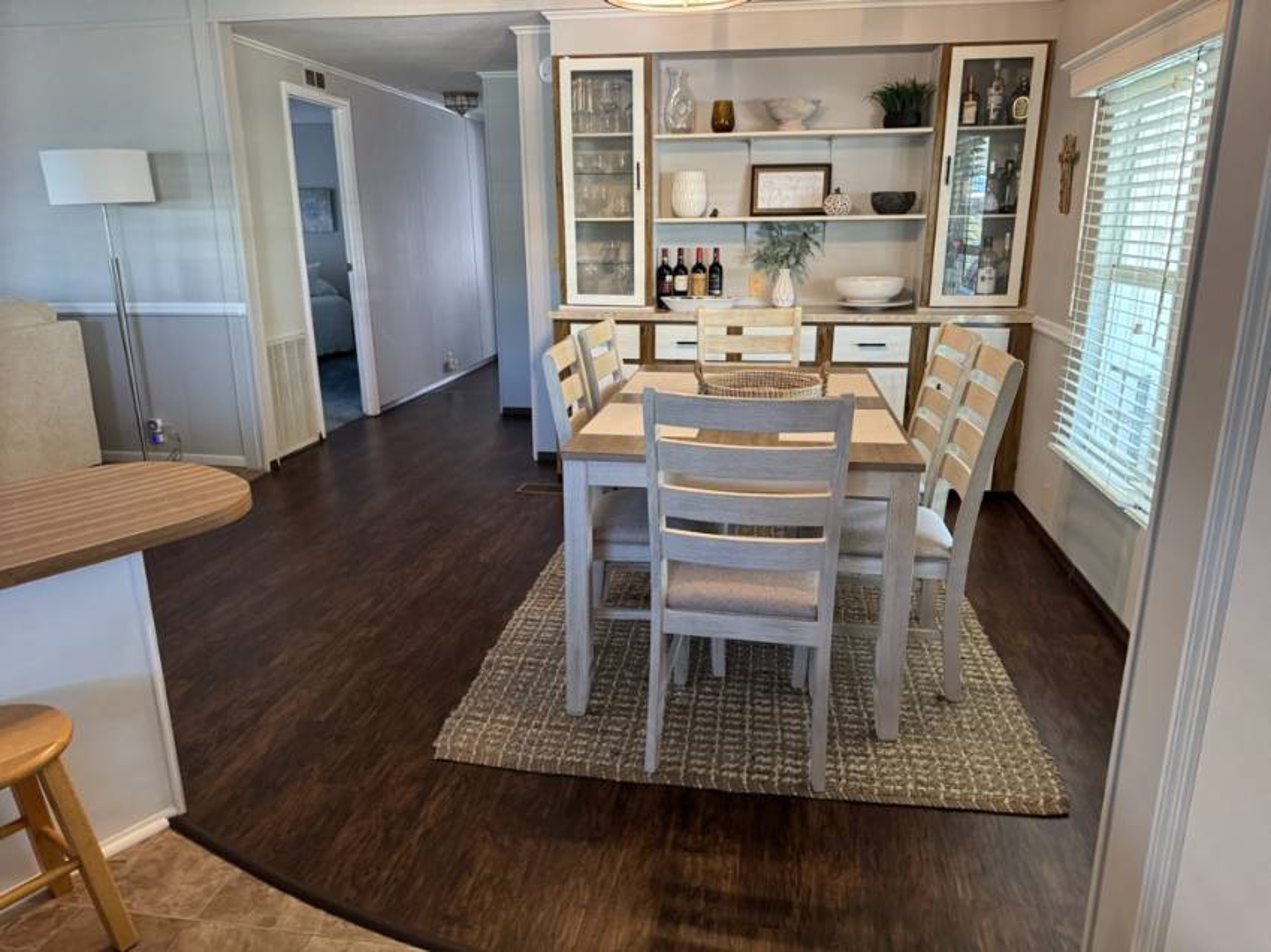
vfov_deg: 56.8
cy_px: 476
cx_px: 636
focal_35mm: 24
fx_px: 881
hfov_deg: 71.6
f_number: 1.78
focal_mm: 6.76
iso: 400
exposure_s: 1/60
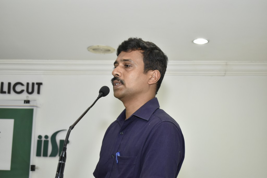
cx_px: 134
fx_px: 467
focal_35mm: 63
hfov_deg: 31.9
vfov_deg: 21.6
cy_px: 89
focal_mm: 42
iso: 900
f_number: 5
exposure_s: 1/60
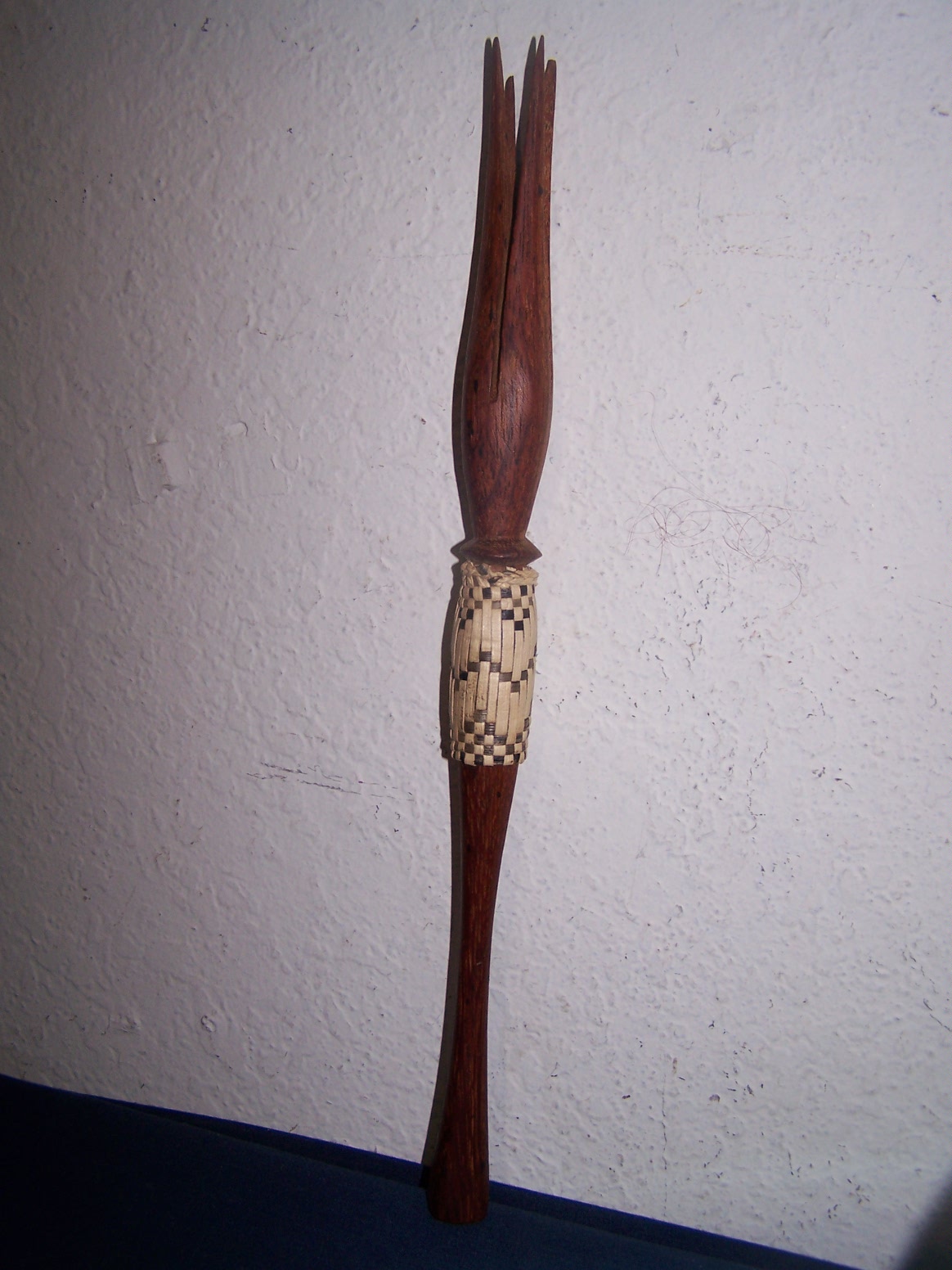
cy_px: 635
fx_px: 1393
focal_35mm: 38
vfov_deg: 49.0
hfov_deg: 37.7
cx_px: 476
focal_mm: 6.3
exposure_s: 1/60
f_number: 2.8
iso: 80
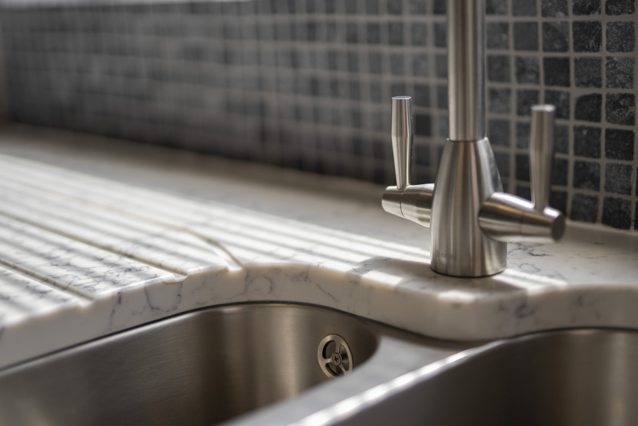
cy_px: 213
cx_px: 319
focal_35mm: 50
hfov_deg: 39.6
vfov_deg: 27.0
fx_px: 887
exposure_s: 1/1600
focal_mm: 50
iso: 100
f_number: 1.4
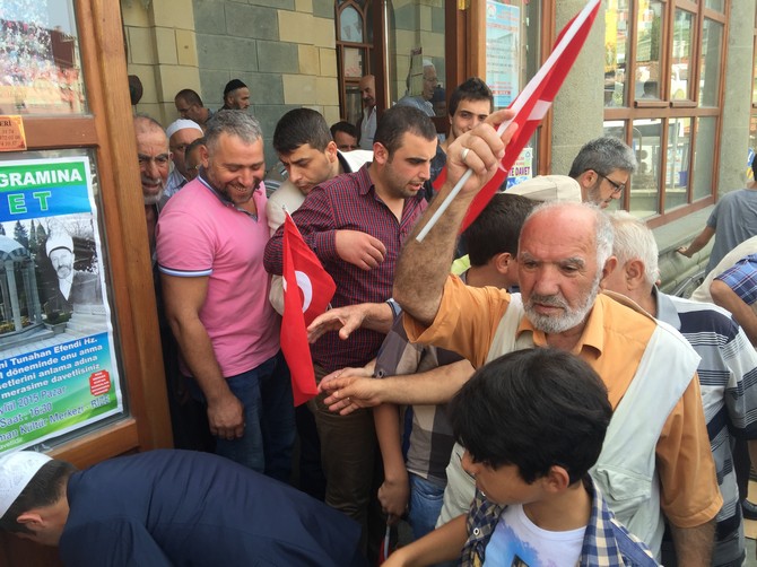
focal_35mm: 29
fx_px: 634
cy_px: 284
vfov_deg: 48.2
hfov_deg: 61.7
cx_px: 378
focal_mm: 4.15
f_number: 2.2
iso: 32
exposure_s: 1/258
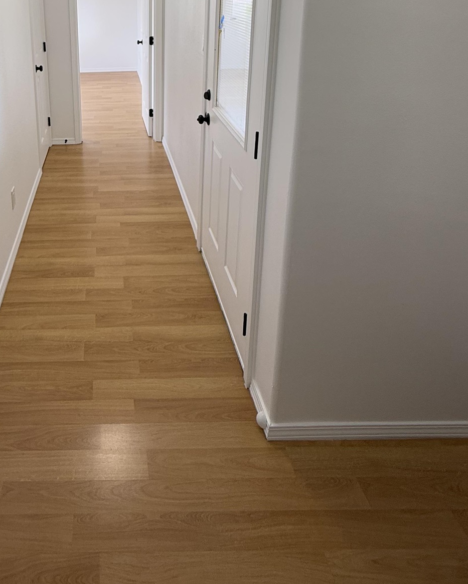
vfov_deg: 58.2
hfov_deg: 50.3
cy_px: 102
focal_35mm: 27
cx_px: 101
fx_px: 467
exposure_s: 1/120
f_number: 2.2
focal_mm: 2.22
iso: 80
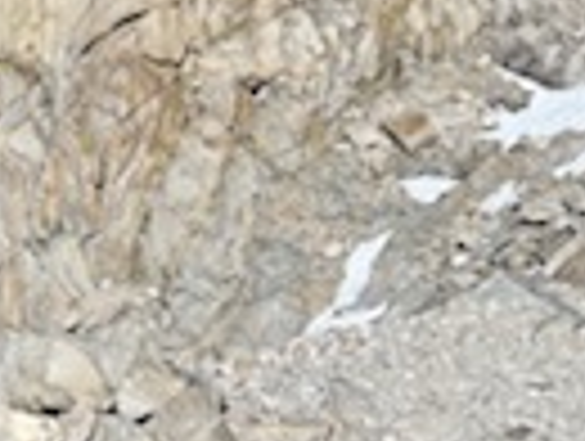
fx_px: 1693
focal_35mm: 100
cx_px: -279
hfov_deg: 17.7
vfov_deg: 14.5
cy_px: -29
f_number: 1.6
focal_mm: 5.1
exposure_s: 1/7874
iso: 50
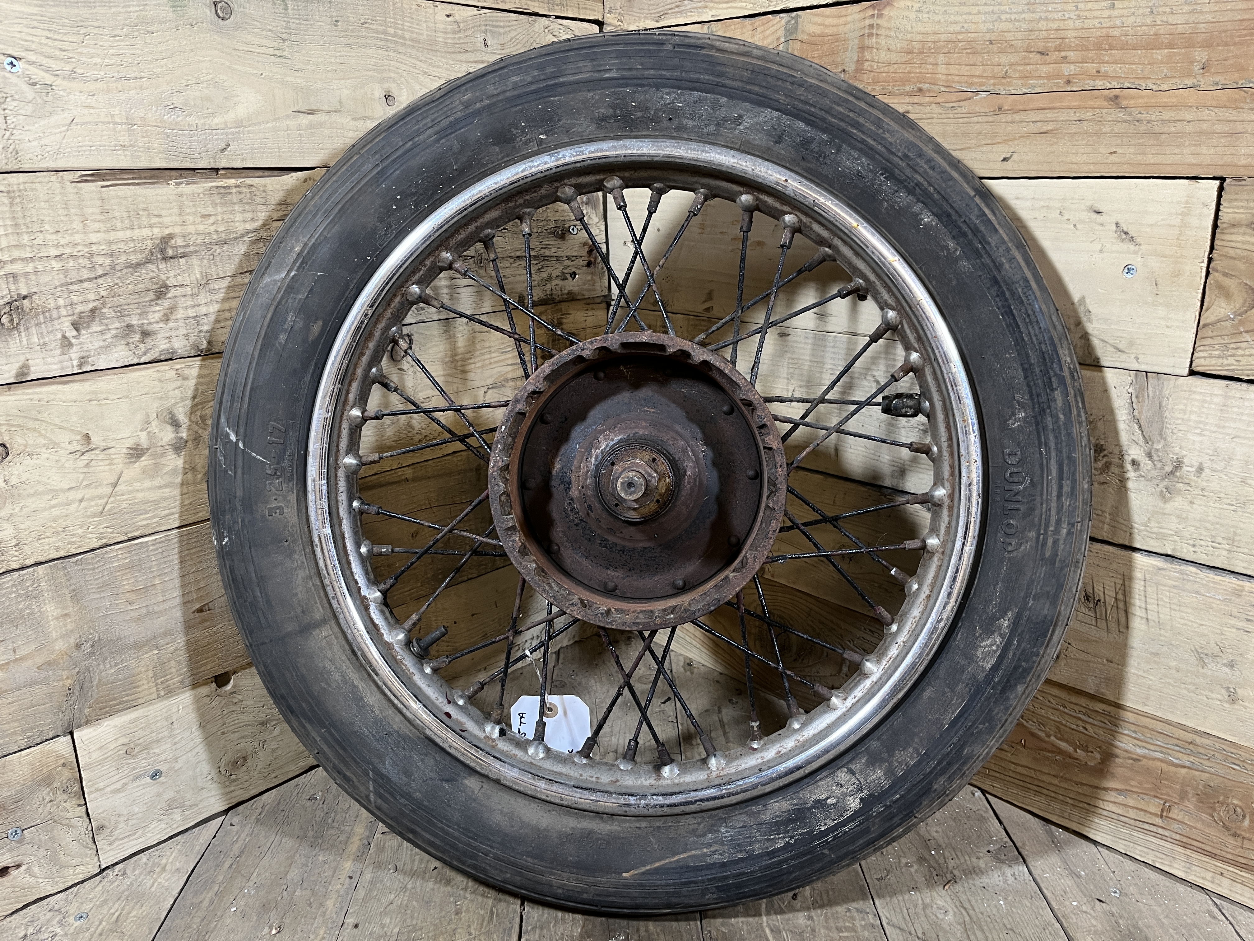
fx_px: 942
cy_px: 470
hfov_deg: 67.3
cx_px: 627
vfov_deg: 53.1
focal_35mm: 26
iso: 200
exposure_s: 1/50
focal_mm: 5.1
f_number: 1.6
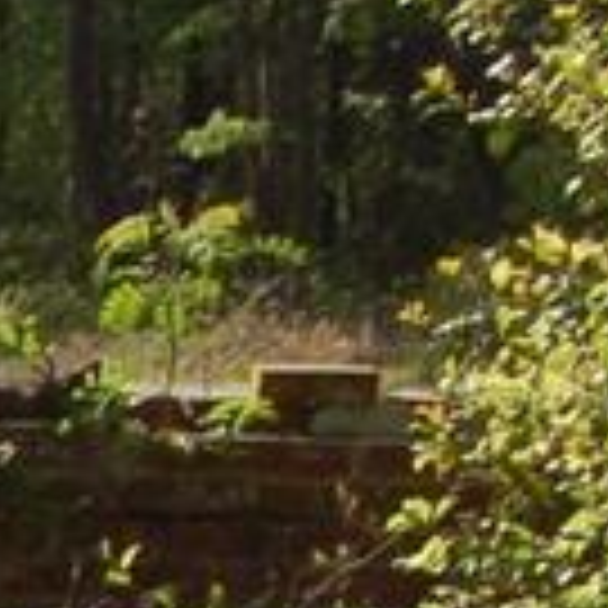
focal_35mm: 353
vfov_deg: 4.9
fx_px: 7015
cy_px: 1097
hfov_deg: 4.5
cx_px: -1991
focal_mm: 26
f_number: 9
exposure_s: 1/320
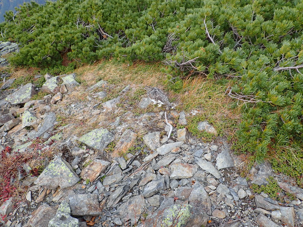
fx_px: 219
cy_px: 114
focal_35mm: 25
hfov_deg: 69.4
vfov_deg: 54.9
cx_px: 152
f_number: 2.8
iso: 100
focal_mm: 4.5
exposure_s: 1/500
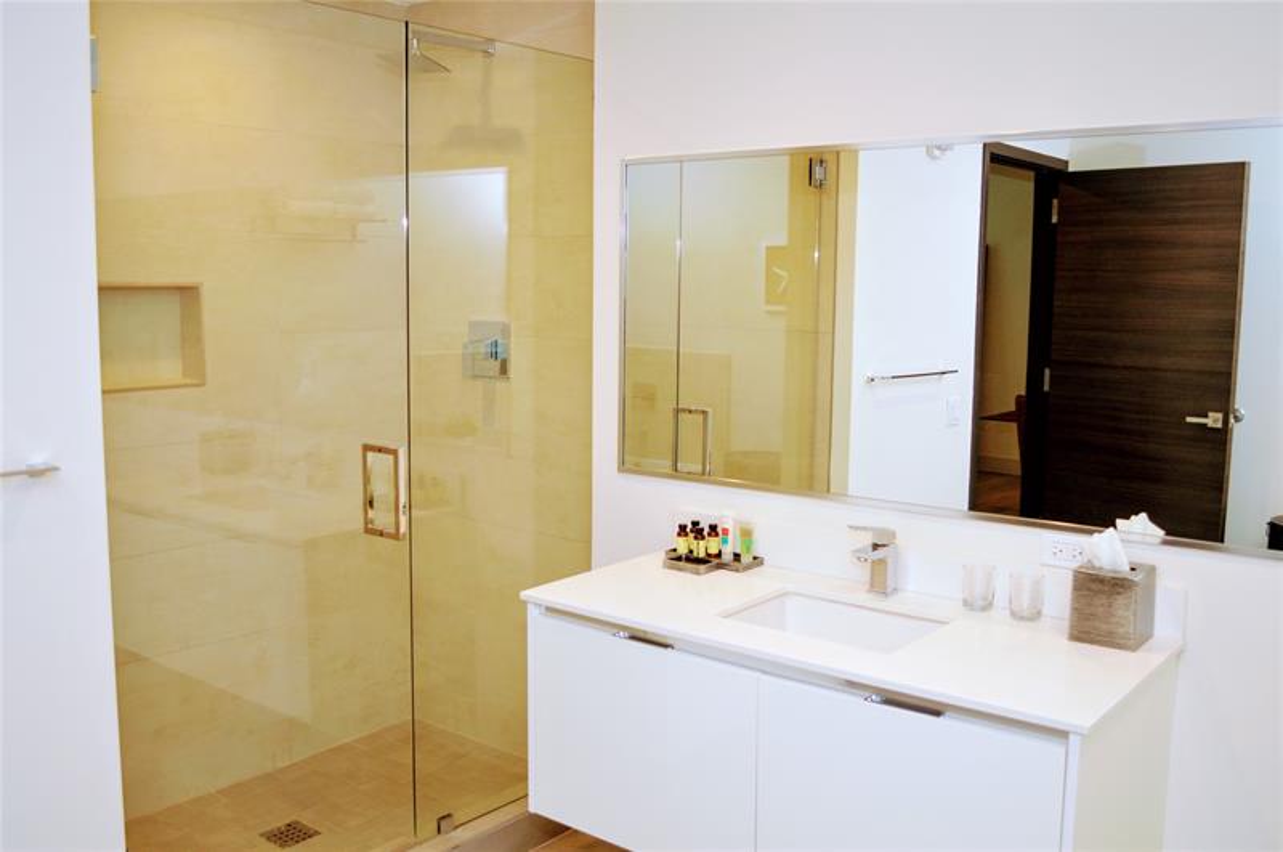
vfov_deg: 39.9
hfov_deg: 57.3
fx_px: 1174
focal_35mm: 33
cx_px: 642
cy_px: 426
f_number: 4
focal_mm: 22
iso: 400
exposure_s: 1/60
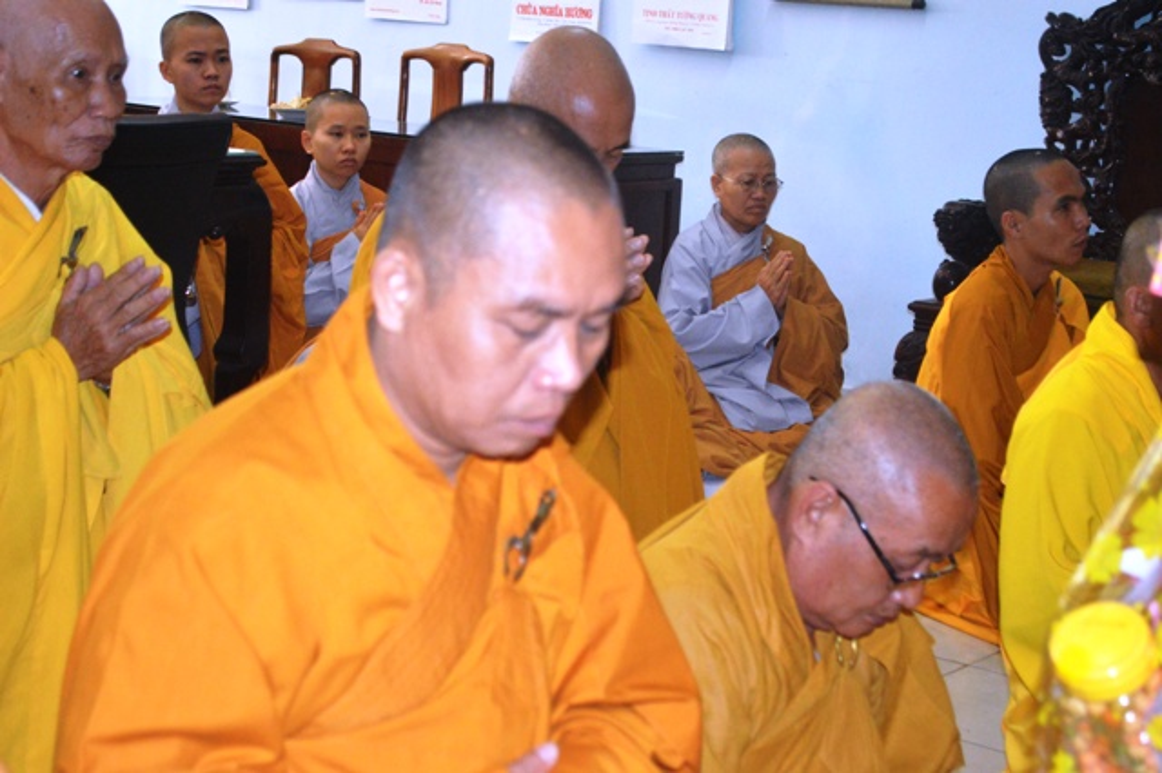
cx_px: 581
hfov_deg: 30.5
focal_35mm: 66
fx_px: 2129
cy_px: 386
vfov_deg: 20.6
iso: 3200
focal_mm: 44
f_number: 5.3
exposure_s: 1/60
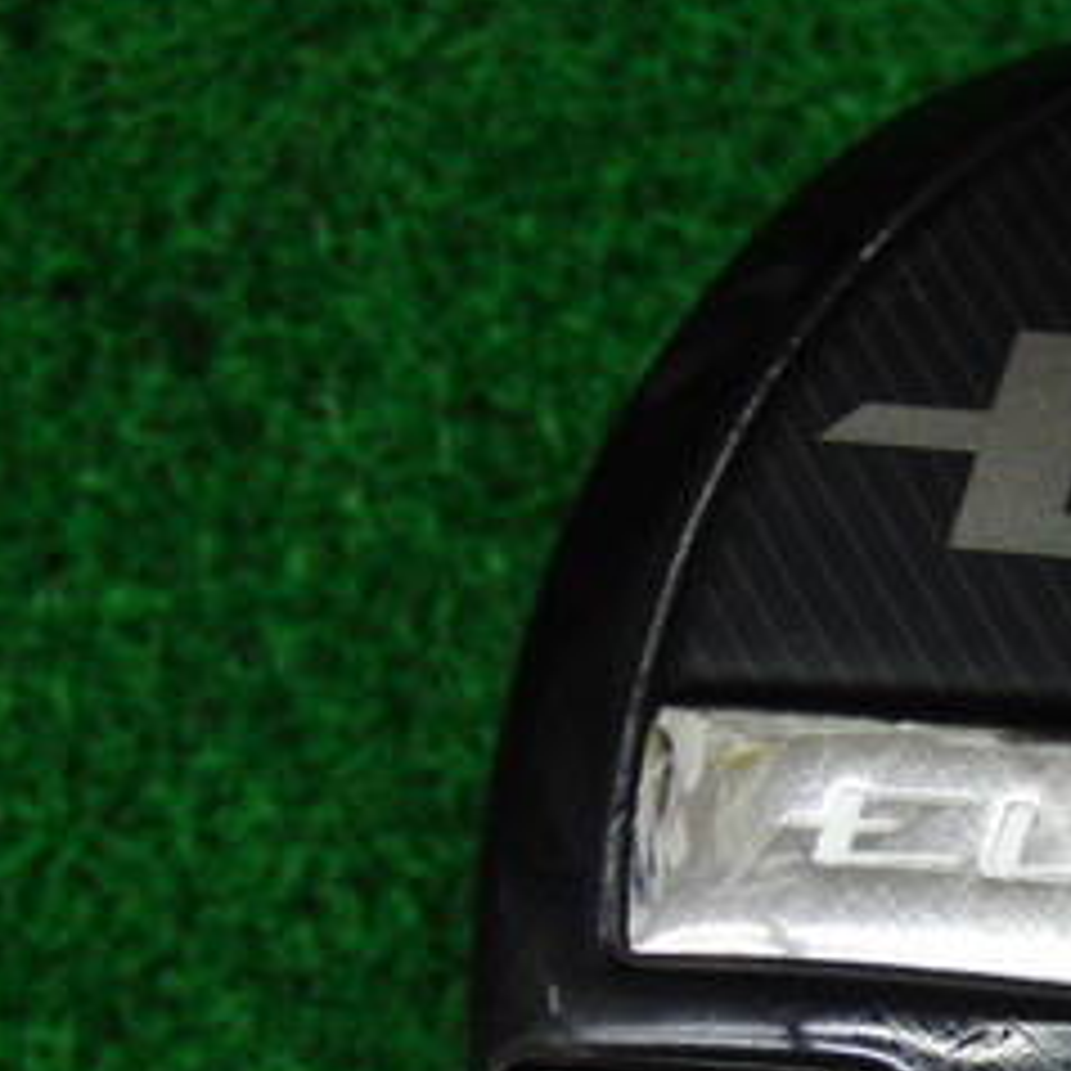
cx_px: 1400
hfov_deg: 18.3
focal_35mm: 88
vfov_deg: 19.3
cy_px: 1022
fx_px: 3080
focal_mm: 6.42
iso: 320
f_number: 3.6
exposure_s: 1/80
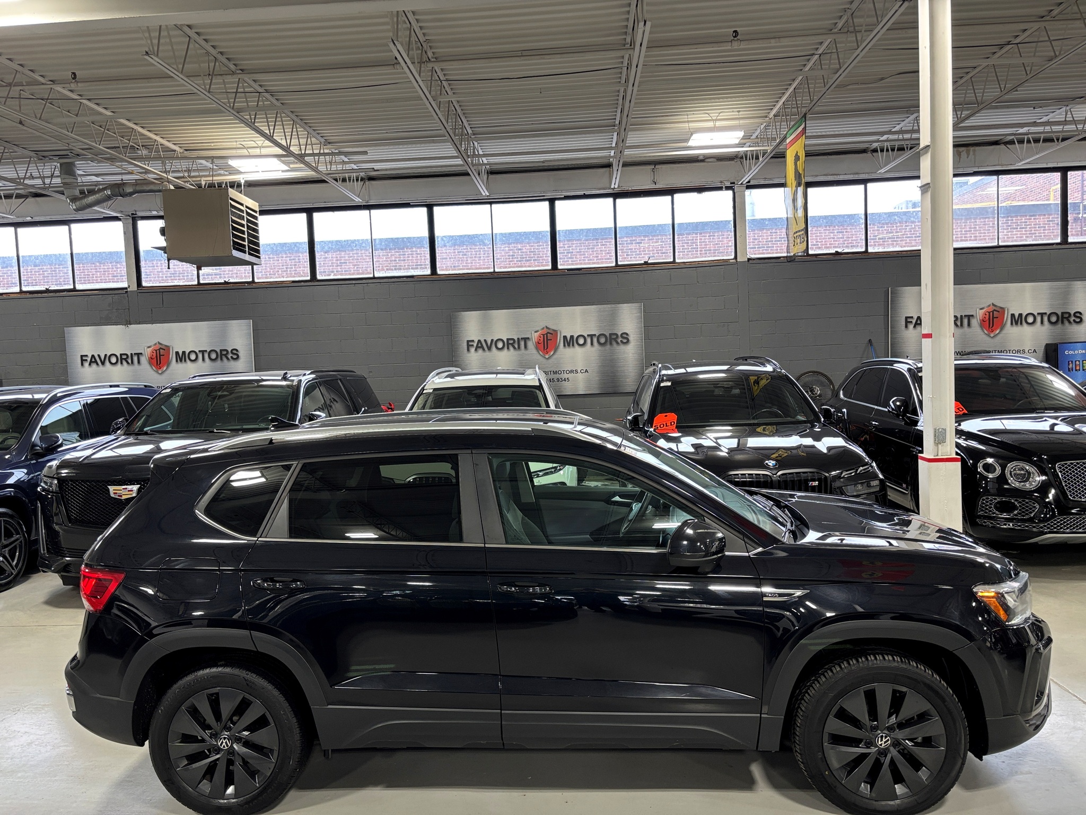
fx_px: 816
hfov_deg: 67.3
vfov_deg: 53.1
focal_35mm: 26
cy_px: 408
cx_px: 543
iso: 80
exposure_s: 1/60
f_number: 1.6
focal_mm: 5.96
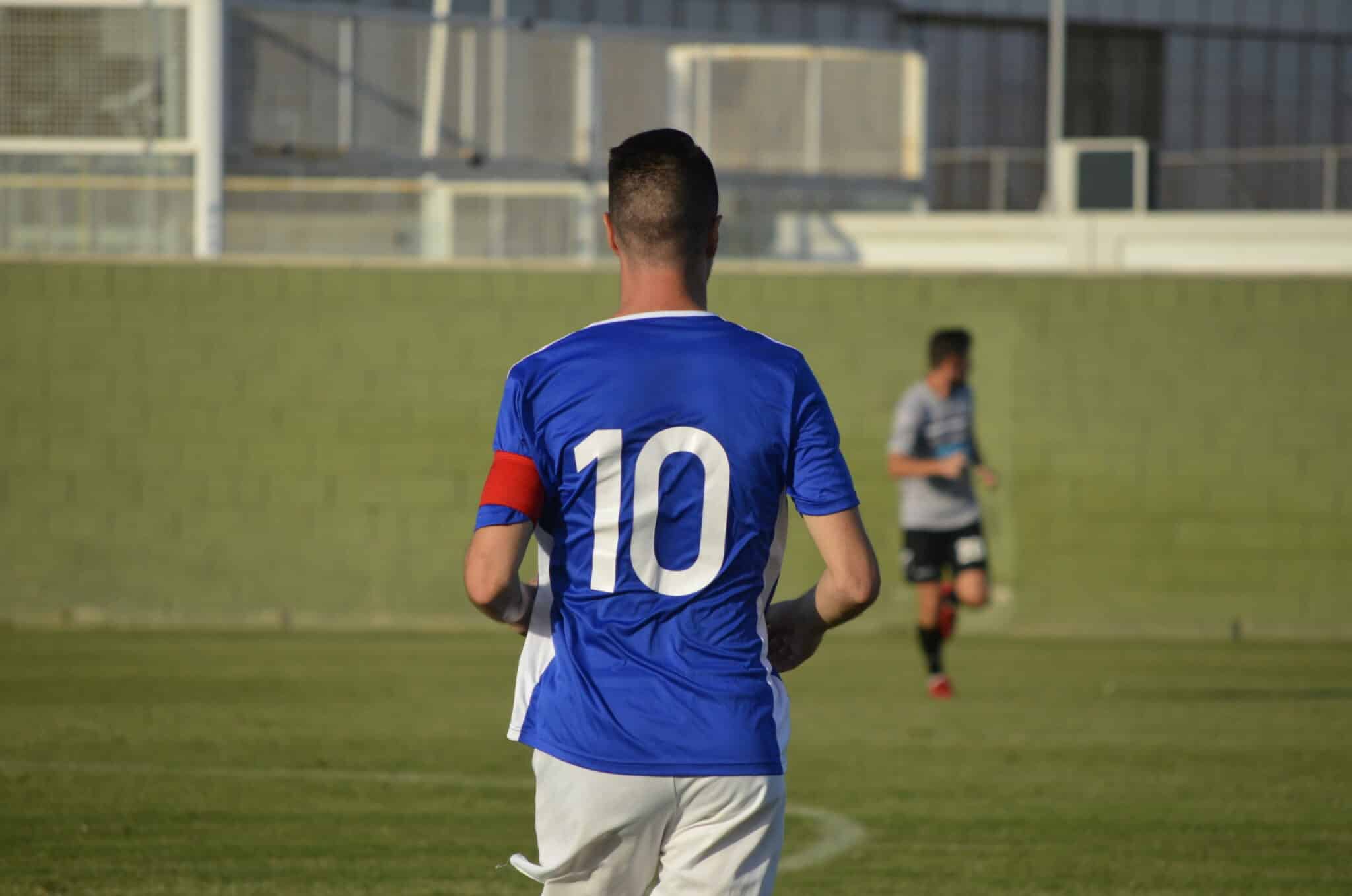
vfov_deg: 4.6
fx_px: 11245
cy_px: 448
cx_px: 676
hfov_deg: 6.9
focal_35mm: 300
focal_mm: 200
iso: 400
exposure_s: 1/1600
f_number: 6.3
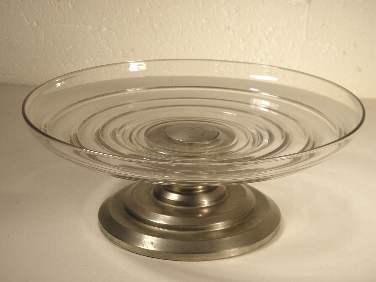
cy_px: 141
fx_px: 739
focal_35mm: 68
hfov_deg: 28.6
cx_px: 188
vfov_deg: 21.6
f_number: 4.3
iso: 100
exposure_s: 1/50
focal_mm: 12.2
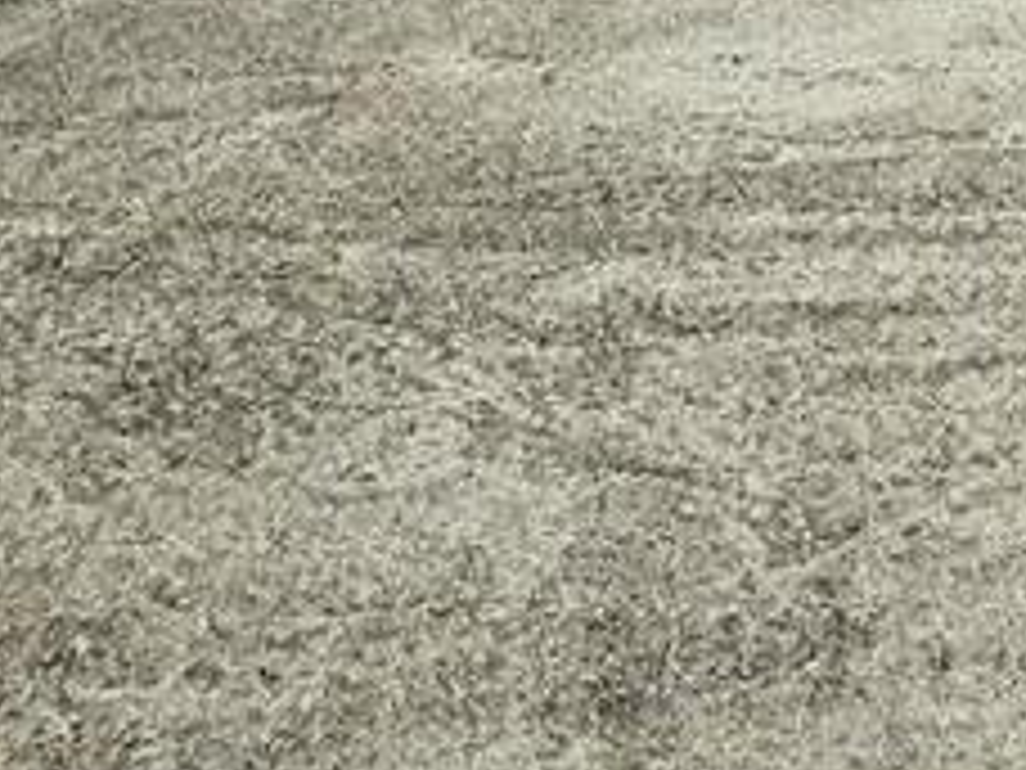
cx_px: 1346
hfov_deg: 18.7
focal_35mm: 97
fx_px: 2875
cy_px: -811
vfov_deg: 13.0
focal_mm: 5.4
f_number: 1.8
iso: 25
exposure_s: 1/2000
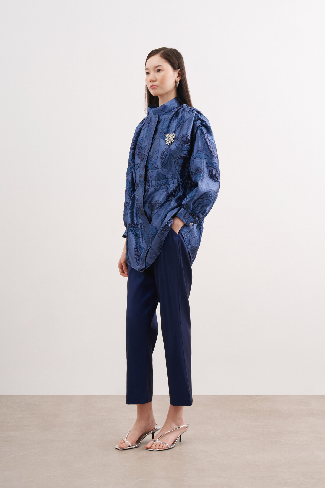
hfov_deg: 24.6
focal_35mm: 55
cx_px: 162
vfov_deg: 36.2
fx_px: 745
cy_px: 244
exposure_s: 1/160
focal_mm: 55
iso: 400
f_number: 11
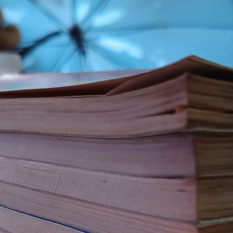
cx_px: 185
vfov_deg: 19.2
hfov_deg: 20.4
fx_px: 640
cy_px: 299
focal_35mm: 84
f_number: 1.7
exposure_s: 1/50
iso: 564
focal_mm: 5.31
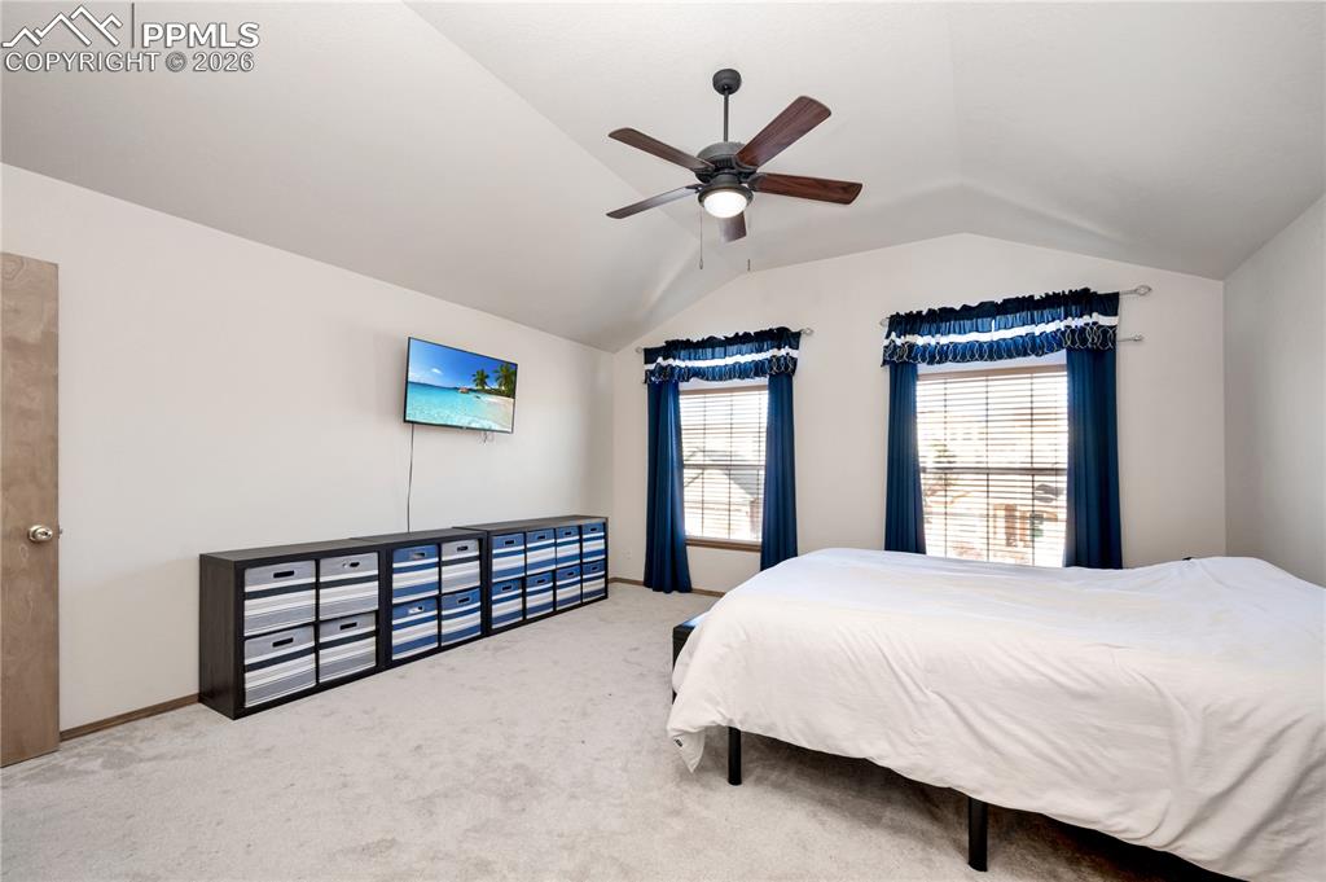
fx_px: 515
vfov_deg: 81.1
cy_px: 441
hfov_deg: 104.3
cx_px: 663
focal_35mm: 14
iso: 320
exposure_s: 1/15
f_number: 22
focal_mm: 14
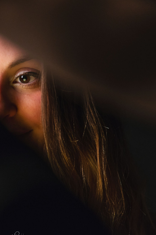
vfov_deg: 8.0
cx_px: 18
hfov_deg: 5.4
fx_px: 1664
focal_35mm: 256
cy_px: 117
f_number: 2.8
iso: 800
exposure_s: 1/125
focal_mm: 155
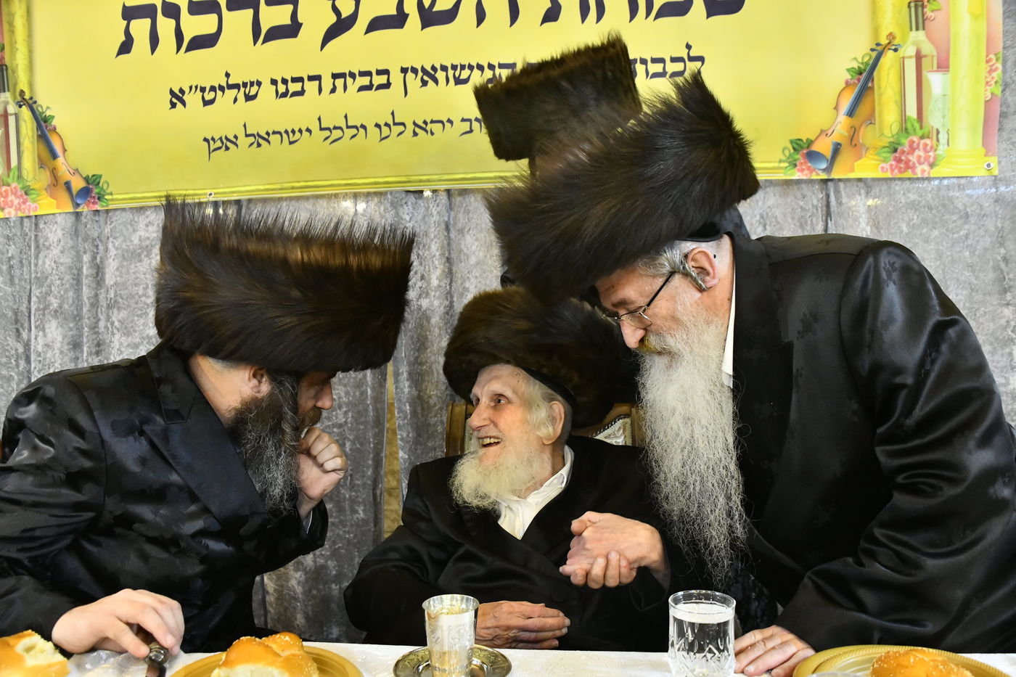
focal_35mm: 32
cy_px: 338
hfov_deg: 58.7
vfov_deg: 41.1
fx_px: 903
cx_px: 508
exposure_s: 1/100
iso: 4000
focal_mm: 32
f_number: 5.6
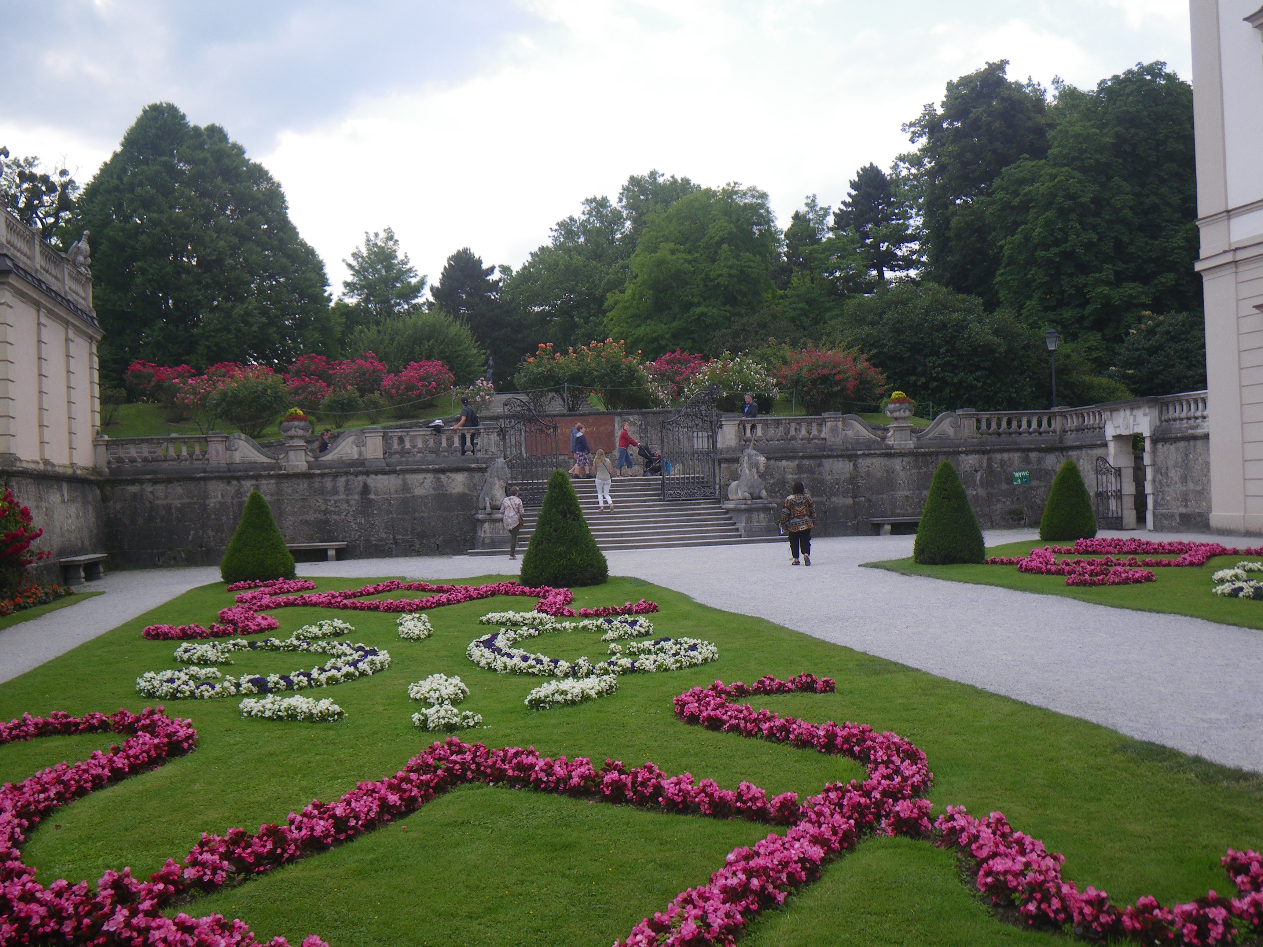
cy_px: 500
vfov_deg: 39.6
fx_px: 1314
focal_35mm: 36
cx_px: 603
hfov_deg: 51.3
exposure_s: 1/125
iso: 50
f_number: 3.8
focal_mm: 6.1
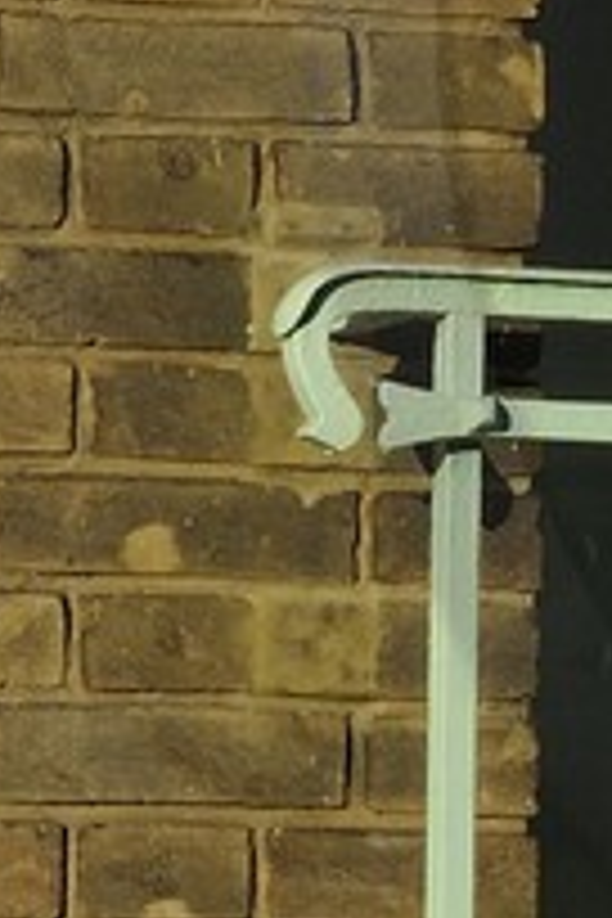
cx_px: 1678
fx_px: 17186
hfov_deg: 2.0
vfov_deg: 3.1
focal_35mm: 674
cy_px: -4
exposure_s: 1/200
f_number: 14
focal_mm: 86
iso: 200
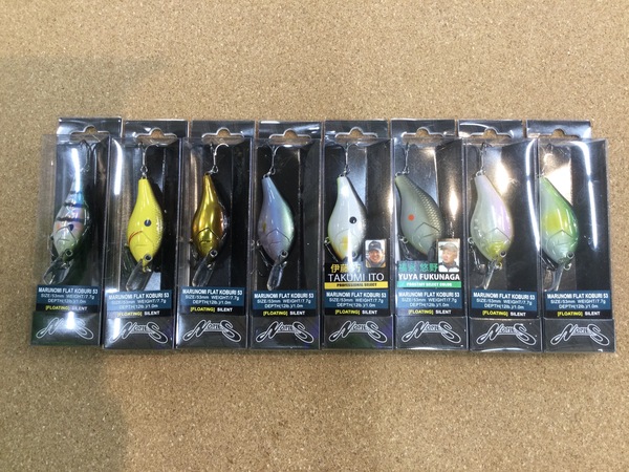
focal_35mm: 31
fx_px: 563
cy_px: 236
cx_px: 314
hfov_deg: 58.4
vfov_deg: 45.4
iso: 50
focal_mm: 3.3
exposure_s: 1/30
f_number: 2.4
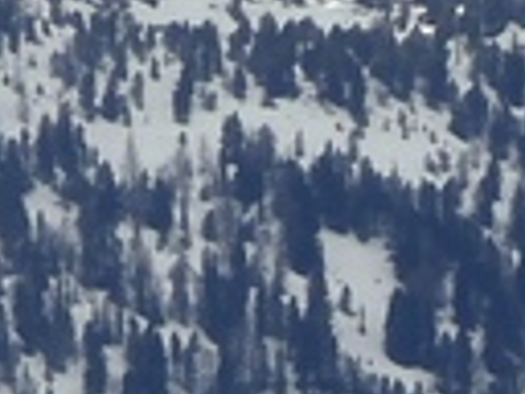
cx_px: -37
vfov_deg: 0.4
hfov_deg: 0.5
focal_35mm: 4069
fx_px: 61712
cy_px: 238
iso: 100
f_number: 6.3
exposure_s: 1/400
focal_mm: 98.1
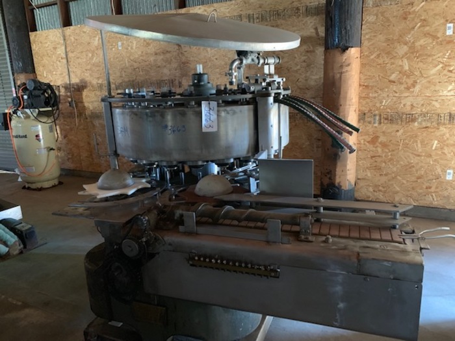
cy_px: 170
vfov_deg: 53.1
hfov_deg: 67.3
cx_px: 228
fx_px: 342
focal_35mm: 26
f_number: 1.8
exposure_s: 1/26
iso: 800
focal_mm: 4.25
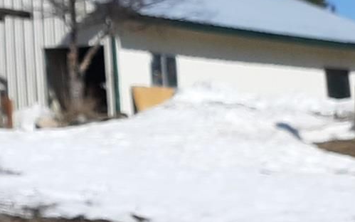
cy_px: -83
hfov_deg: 15.3
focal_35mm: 113
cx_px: -332
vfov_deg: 11.2
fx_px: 1093
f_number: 1.7
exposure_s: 1/5025
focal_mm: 3.93
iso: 40
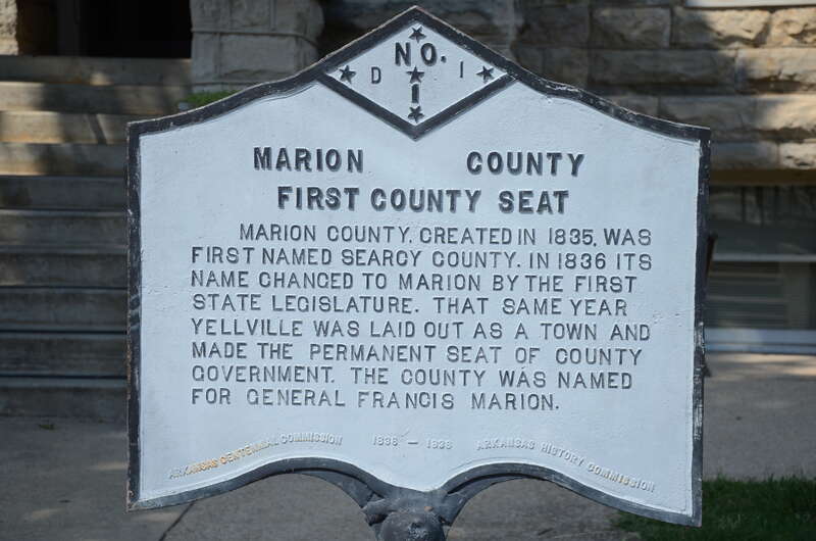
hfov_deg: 26.0
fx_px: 1764
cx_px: 408
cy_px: 270
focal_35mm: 78
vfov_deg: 17.4
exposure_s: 1/1250
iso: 200
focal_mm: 52
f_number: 5.6
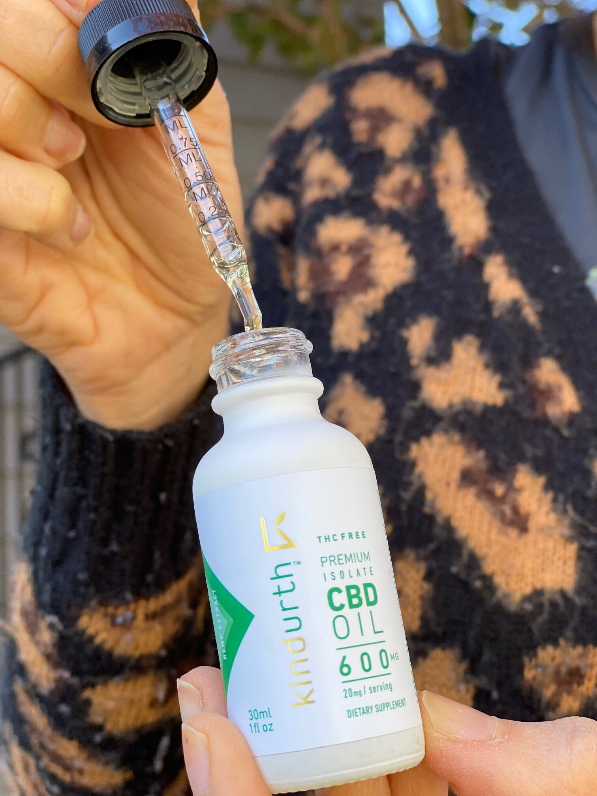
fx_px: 1196
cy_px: 398
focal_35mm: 52
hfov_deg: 28.0
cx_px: 298
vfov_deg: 36.8
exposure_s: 1/122
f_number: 2
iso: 25
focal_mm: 6
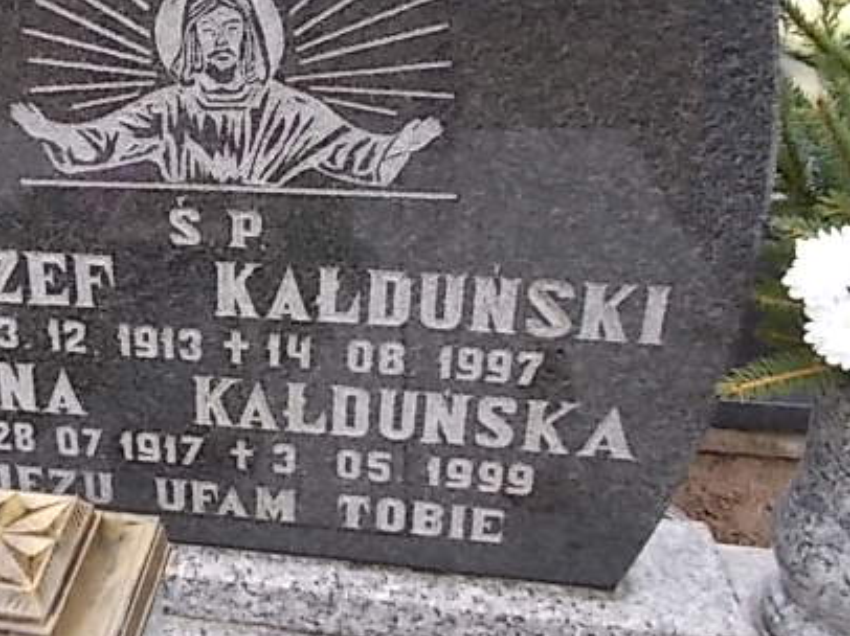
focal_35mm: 41
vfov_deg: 34.9
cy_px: 228
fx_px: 1006
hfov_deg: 43.9
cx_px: 186
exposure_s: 1/25
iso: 100
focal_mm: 4.6
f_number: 3.2
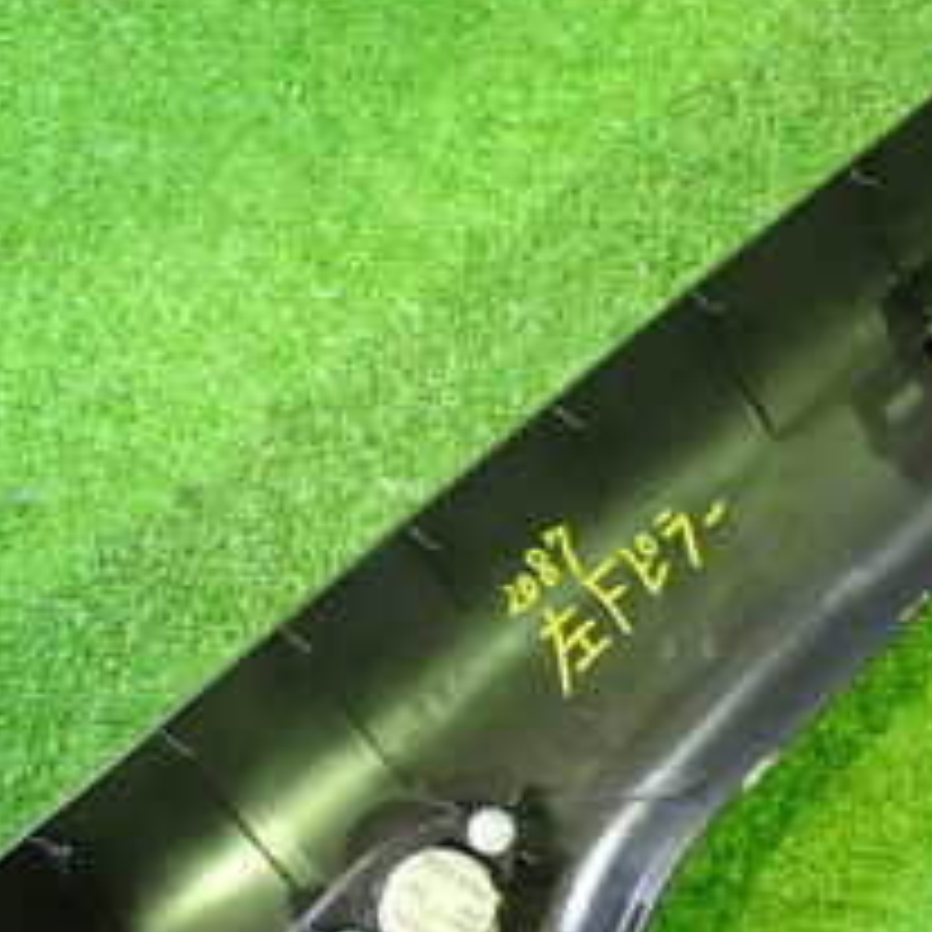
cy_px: 518
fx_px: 2345
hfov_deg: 22.4
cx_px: 617
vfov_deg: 22.5
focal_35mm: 77
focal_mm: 5.4
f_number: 2.3
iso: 640
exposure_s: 1/30
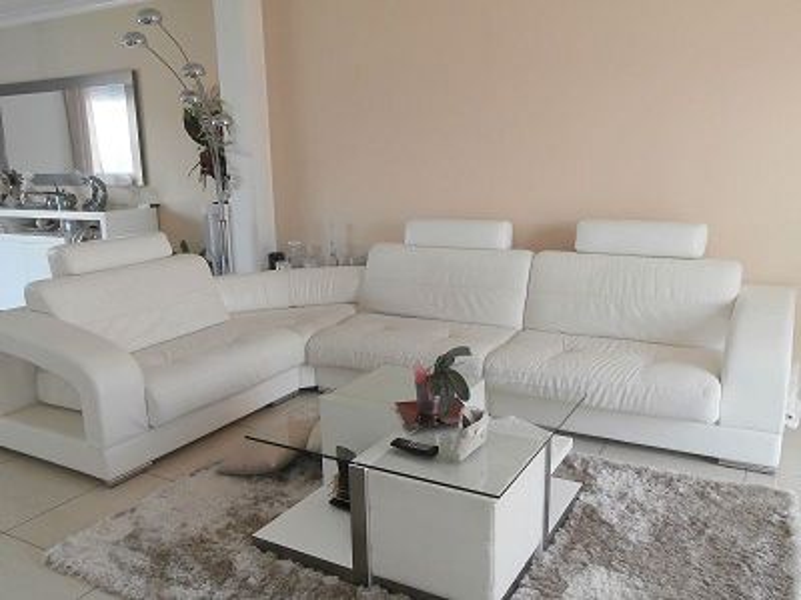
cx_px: 400
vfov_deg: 46.8
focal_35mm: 30
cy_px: 300
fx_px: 694
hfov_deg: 60.0
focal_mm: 5.36
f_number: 3.5
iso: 160
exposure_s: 1/40
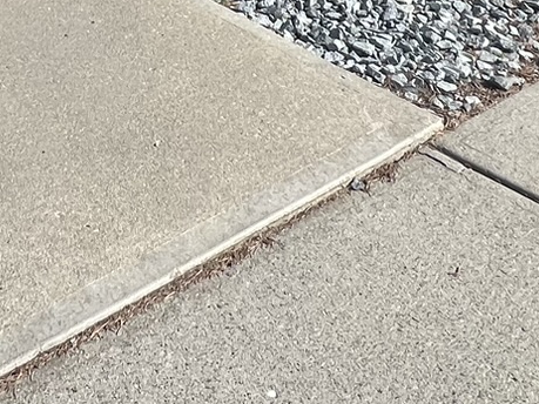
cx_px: -39
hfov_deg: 30.2
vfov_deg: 18.6
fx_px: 903
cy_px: -355
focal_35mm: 58
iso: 32
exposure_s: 1/1357
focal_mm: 1.57
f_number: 1.8
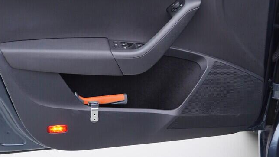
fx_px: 444
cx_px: 123
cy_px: 47
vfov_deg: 19.9
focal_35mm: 60
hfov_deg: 34.9
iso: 125
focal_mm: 24
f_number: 2.8
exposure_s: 1/40
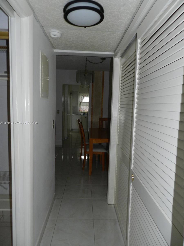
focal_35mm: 23
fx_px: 163
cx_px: 92
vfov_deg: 73.9
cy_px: 123
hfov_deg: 58.9
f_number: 3.4
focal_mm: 4
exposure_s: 1/30
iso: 200
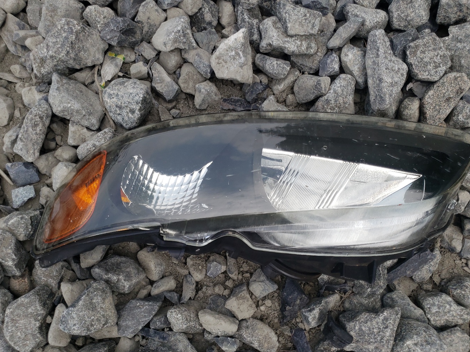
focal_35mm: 31
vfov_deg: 45.4
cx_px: 234
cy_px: 179
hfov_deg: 58.4
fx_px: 421
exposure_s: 1/2500
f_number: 1.5
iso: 50
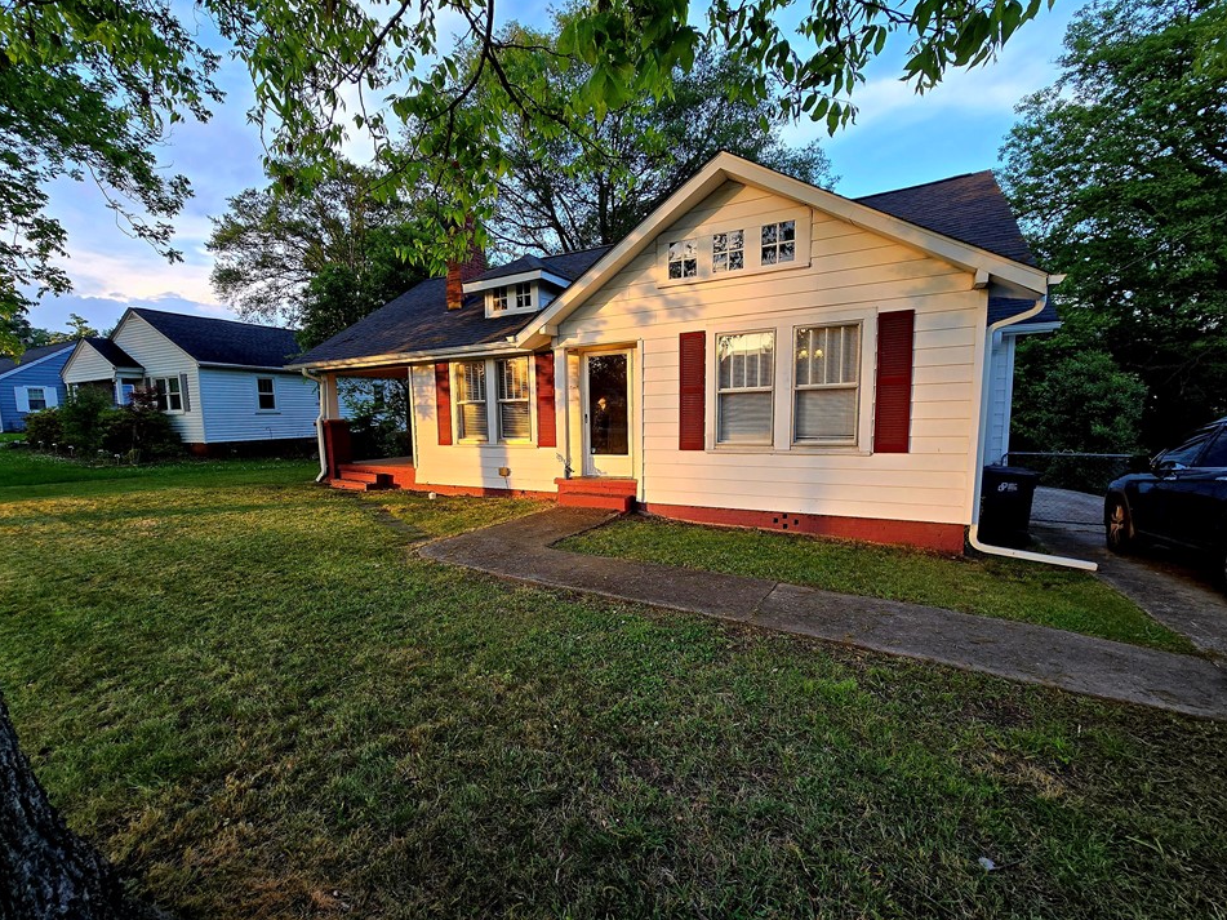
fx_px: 496
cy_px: 488
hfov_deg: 101.9
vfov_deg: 85.6
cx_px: 572
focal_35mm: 14
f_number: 2.2
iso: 50
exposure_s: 1/128
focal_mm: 2.2
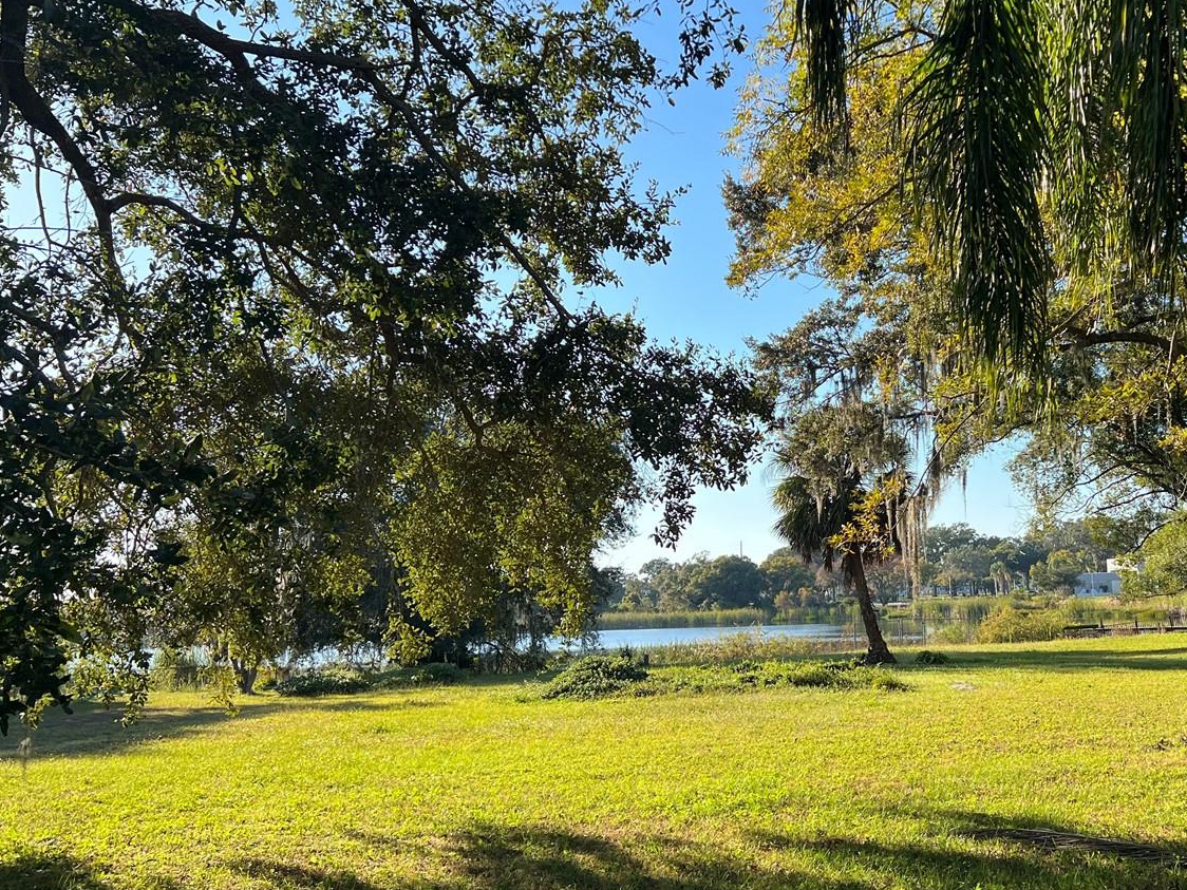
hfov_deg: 49.0
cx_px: 821
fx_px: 1269
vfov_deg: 38.7
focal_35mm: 37
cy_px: 453
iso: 50
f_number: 1.5
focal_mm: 5.7
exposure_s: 1/1468
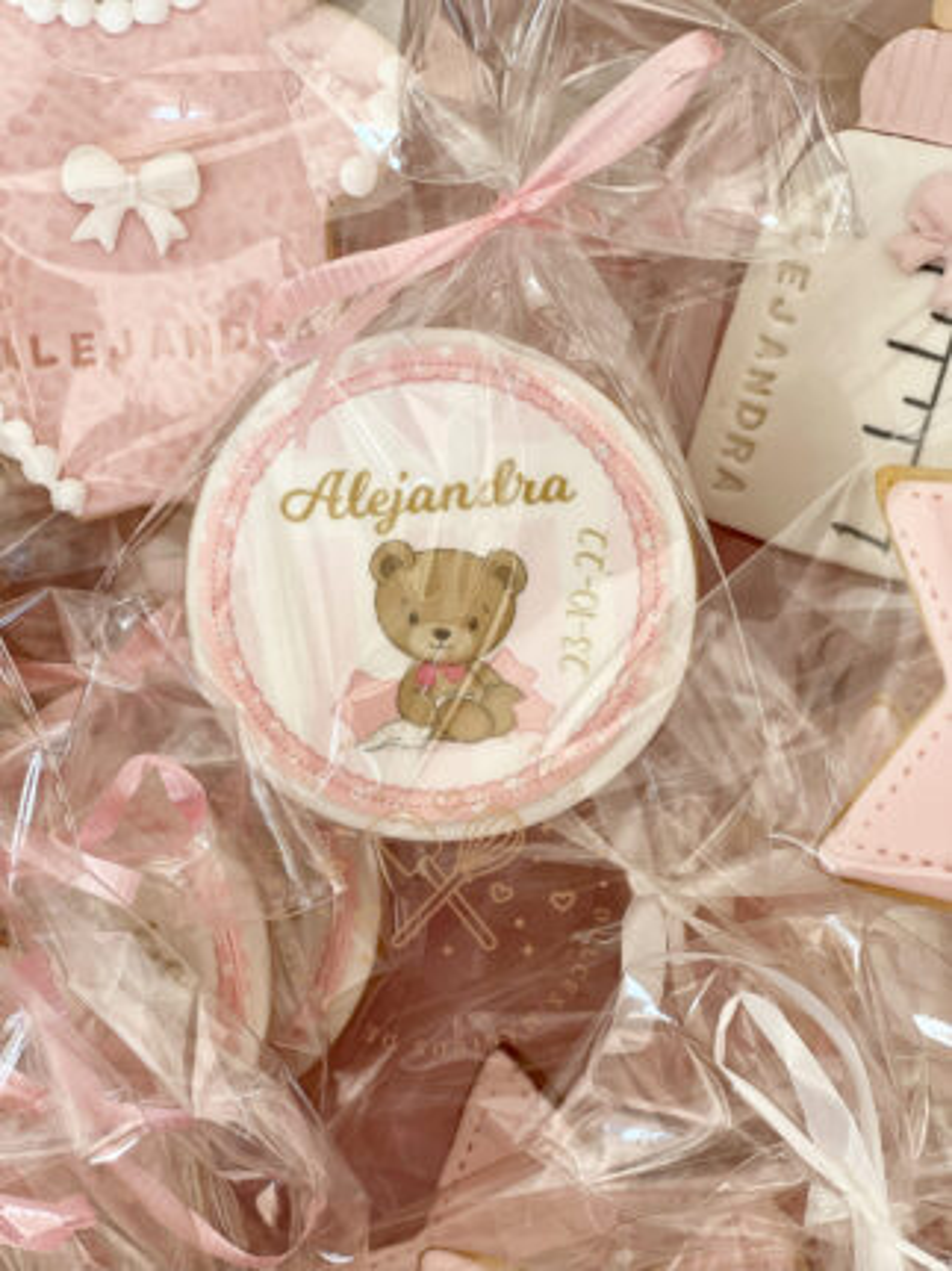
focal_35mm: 77
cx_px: 476
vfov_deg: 25.3
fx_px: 2825
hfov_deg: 19.1
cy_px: 636
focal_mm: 9
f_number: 2.8
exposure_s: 1/121
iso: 50
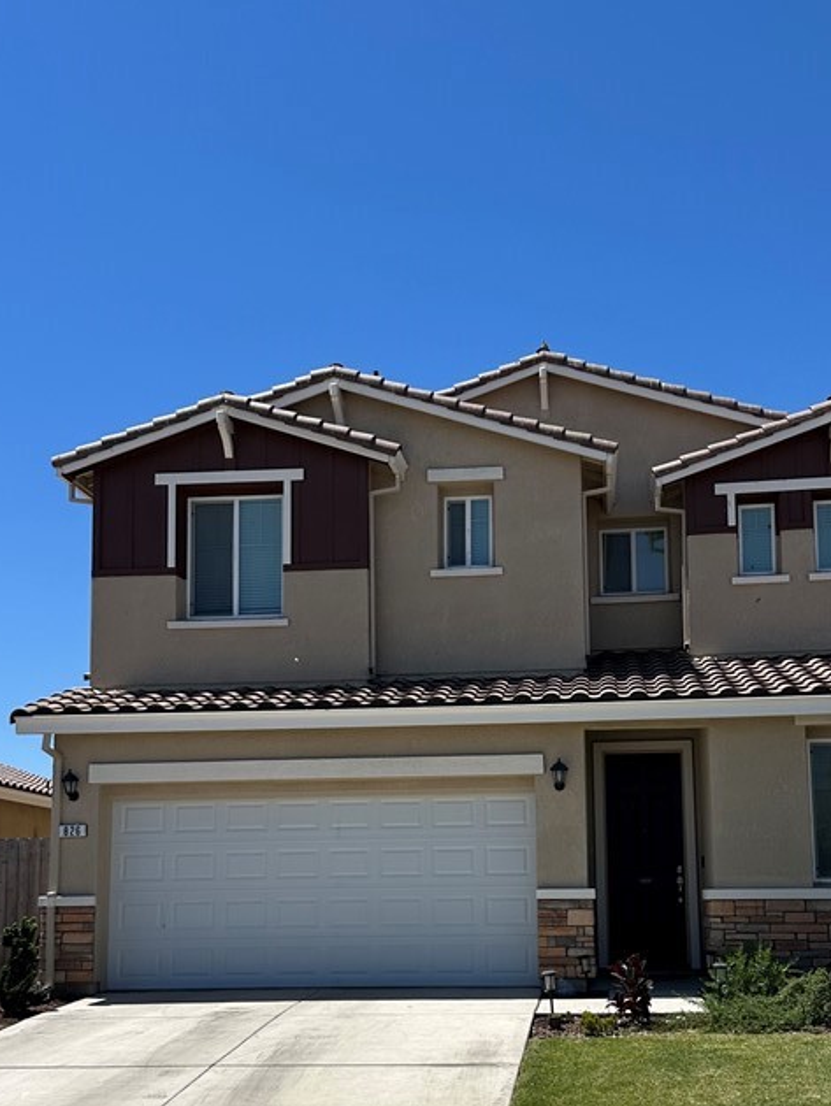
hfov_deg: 36.8
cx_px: 480
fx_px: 1247
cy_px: 753
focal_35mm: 39
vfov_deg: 46.9
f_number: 1.78
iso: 80
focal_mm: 6.86
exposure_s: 1/7576
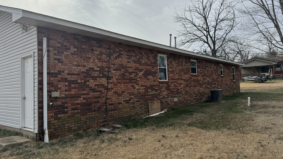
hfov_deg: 69.8
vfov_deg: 42.9
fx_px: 203
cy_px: 76
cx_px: 146
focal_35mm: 27
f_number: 1.78
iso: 80
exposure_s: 1/7092
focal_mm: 6.76
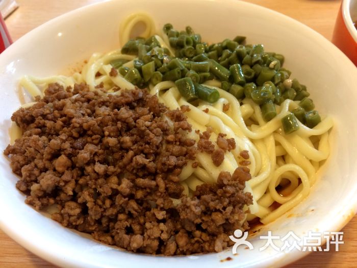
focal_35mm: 29
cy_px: 134
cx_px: 178
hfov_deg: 61.7
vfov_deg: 48.2
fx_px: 299
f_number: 2.2
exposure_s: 1/30
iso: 160
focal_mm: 4.15
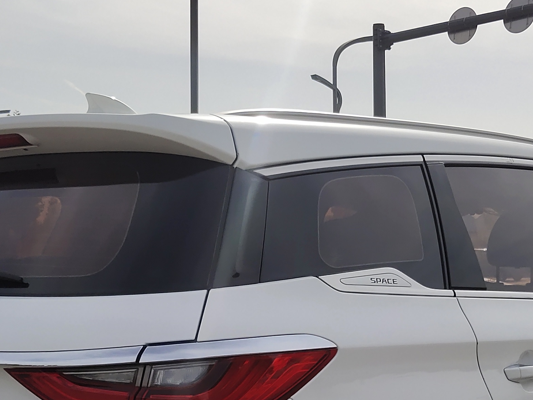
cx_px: 316
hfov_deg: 28.9
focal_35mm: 67
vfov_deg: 21.5
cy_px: 349
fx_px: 1031
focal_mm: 4.27
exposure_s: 1/7656
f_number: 1.79
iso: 50
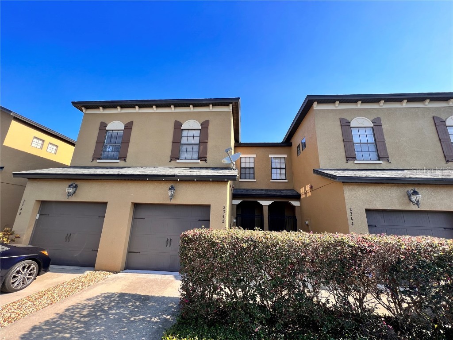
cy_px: 170
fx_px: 170
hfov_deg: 106.2
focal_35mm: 13
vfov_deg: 89.9
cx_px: 226
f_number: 1.8
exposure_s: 1/453
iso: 32
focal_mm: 1.57
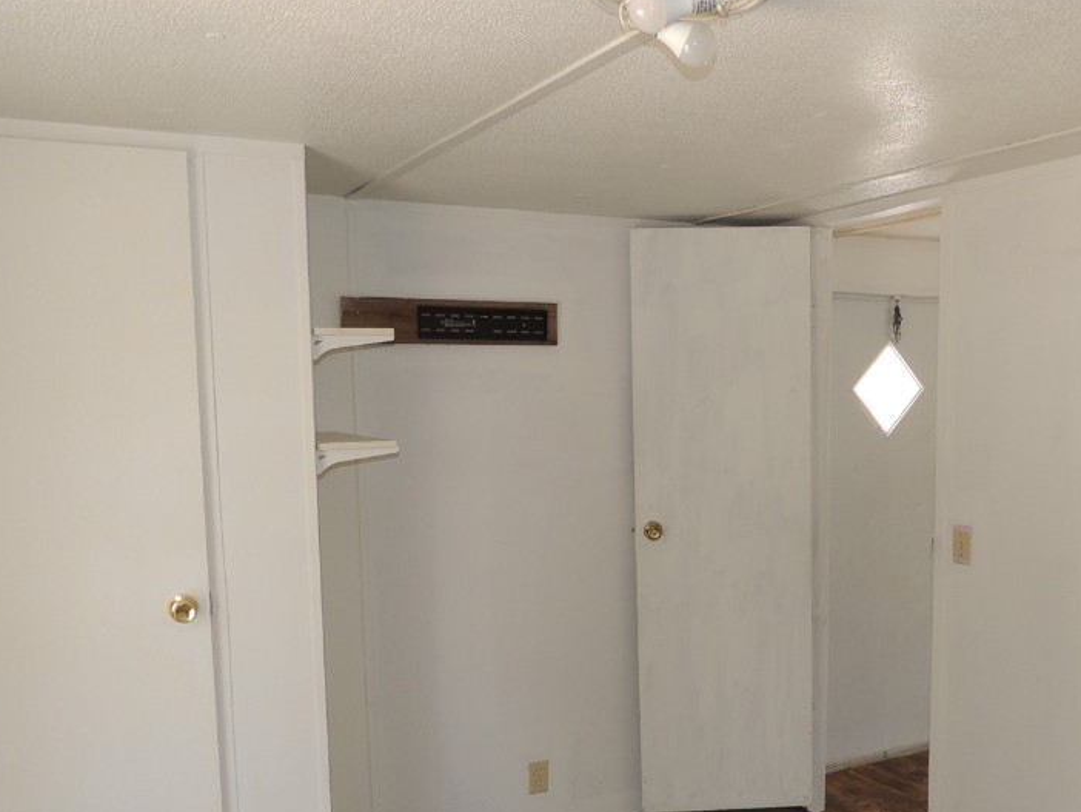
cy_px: 525
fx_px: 1093
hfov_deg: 52.3
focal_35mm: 35
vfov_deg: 40.3
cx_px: 642
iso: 100
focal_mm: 4.3
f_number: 3
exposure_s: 1/40
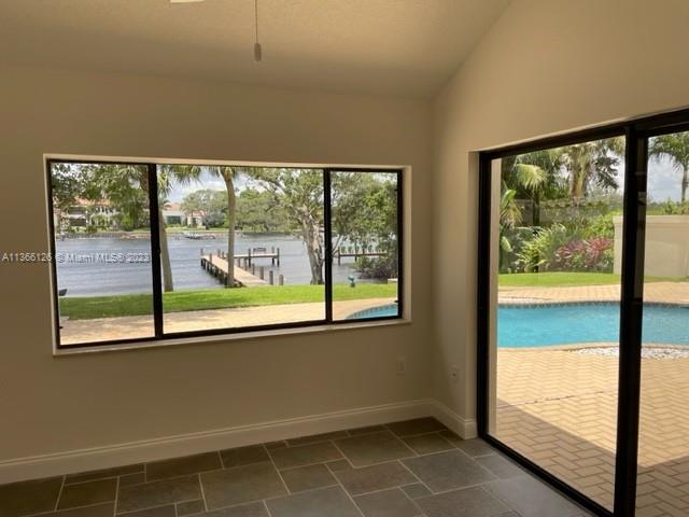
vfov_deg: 53.1
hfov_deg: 67.3
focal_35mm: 26
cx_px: 344
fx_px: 518
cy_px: 258
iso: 32
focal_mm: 4.2
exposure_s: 1/796
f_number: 1.6
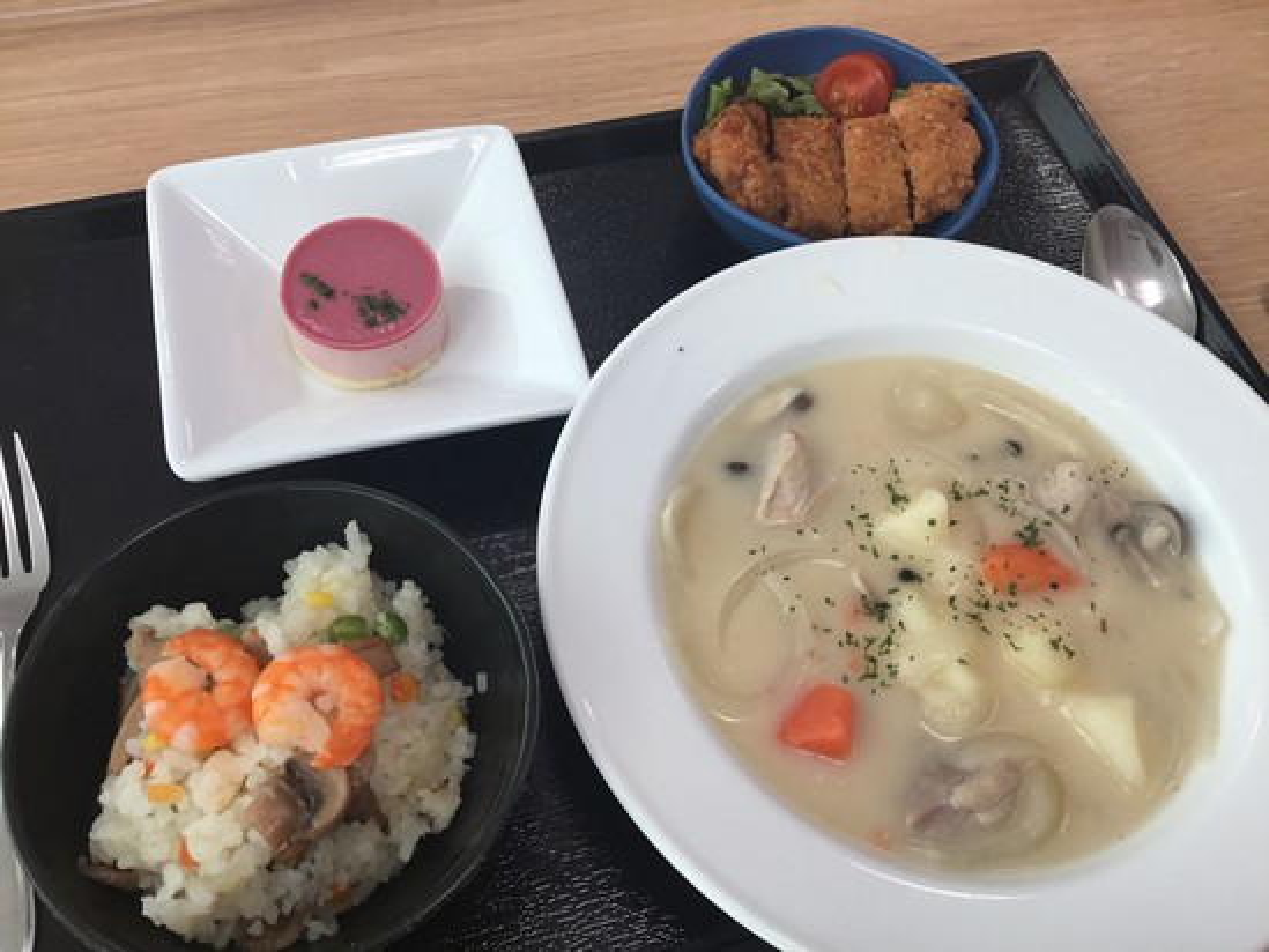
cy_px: 476
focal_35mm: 31
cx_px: 634
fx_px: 1137
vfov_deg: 45.5
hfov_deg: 58.3
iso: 40
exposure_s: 1/120
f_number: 2.4
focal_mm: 3.3
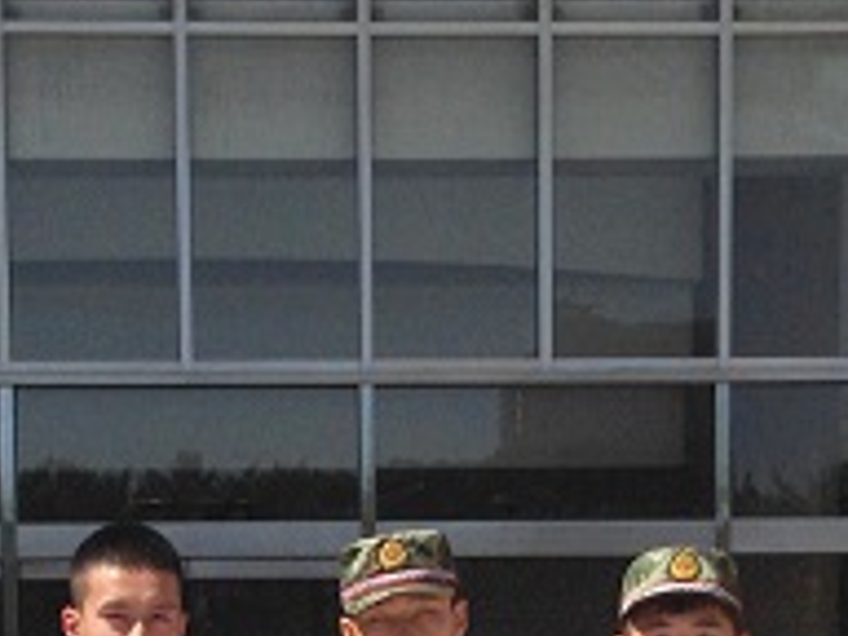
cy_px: 985
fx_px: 2695
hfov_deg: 17.9
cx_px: 318
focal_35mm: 110
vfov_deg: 12.7
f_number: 2.4
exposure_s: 1/2358
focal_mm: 4.12
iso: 50
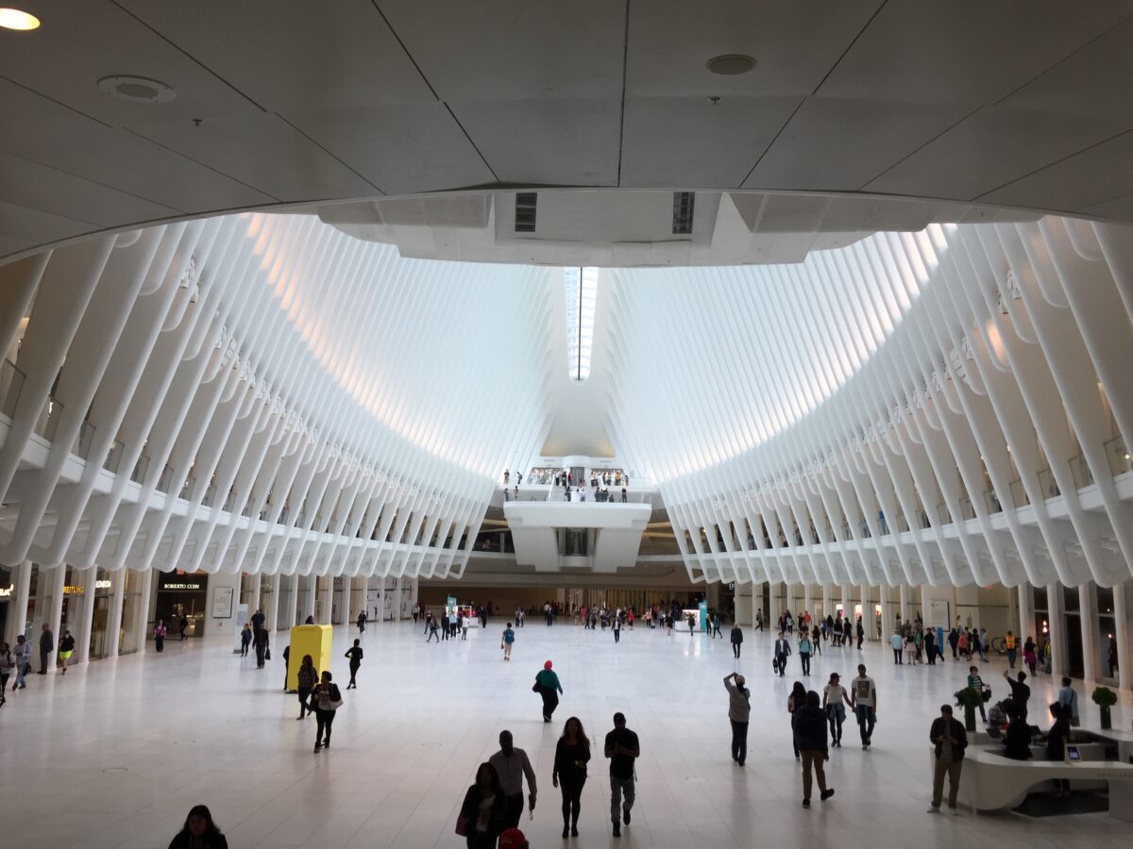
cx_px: 566
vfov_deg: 48.2
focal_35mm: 29
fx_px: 949
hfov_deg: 61.7
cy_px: 424
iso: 32
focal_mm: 4.15
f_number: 2.2
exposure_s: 1/156
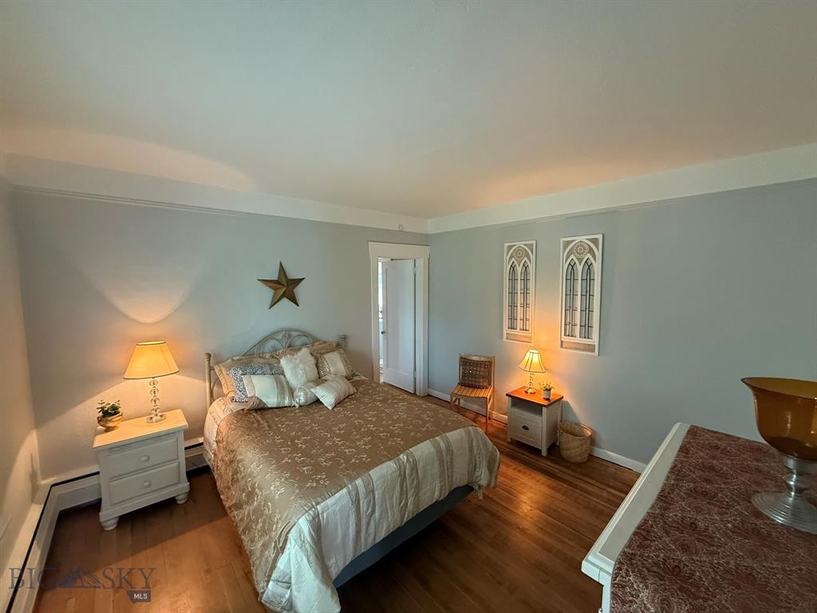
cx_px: 408
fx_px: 330
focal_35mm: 14
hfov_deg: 102.1
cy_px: 306
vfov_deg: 85.7
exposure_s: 1/60
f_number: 2.2
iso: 640
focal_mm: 2.22
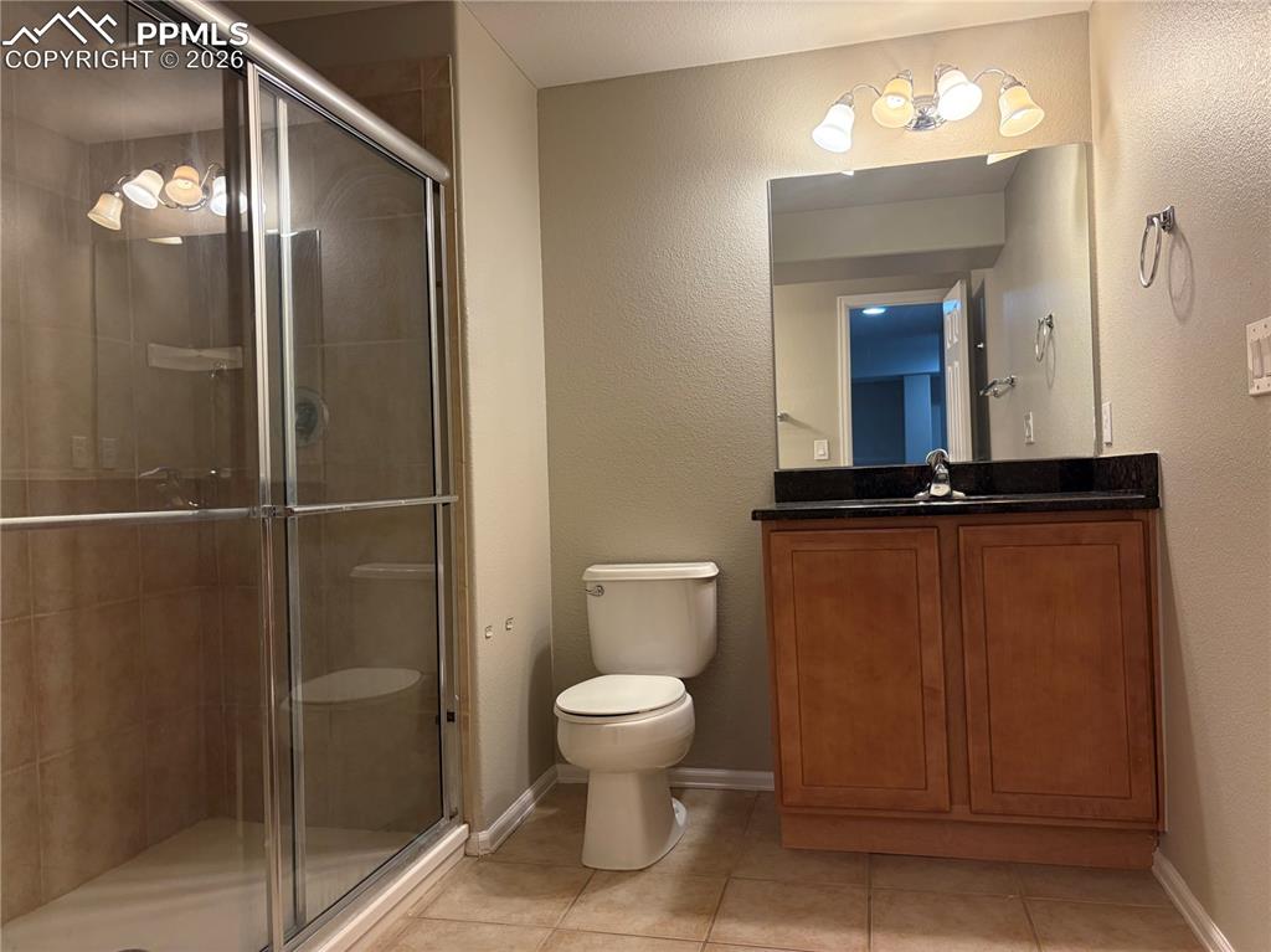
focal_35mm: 26
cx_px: 636
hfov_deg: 67.3
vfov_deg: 53.0
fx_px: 954
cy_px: 476
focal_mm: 5.96
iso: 125
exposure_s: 1/60
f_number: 1.6
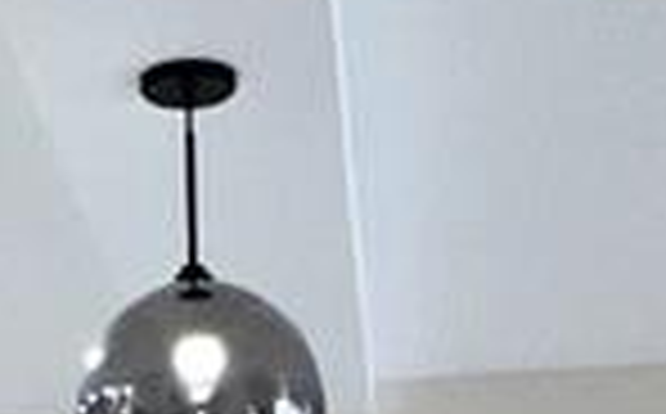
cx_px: 135
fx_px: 2030
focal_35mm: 112
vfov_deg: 9.2
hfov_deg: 18.5
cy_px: 1264
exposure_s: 1/120
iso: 80
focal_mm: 1.57
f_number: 1.8
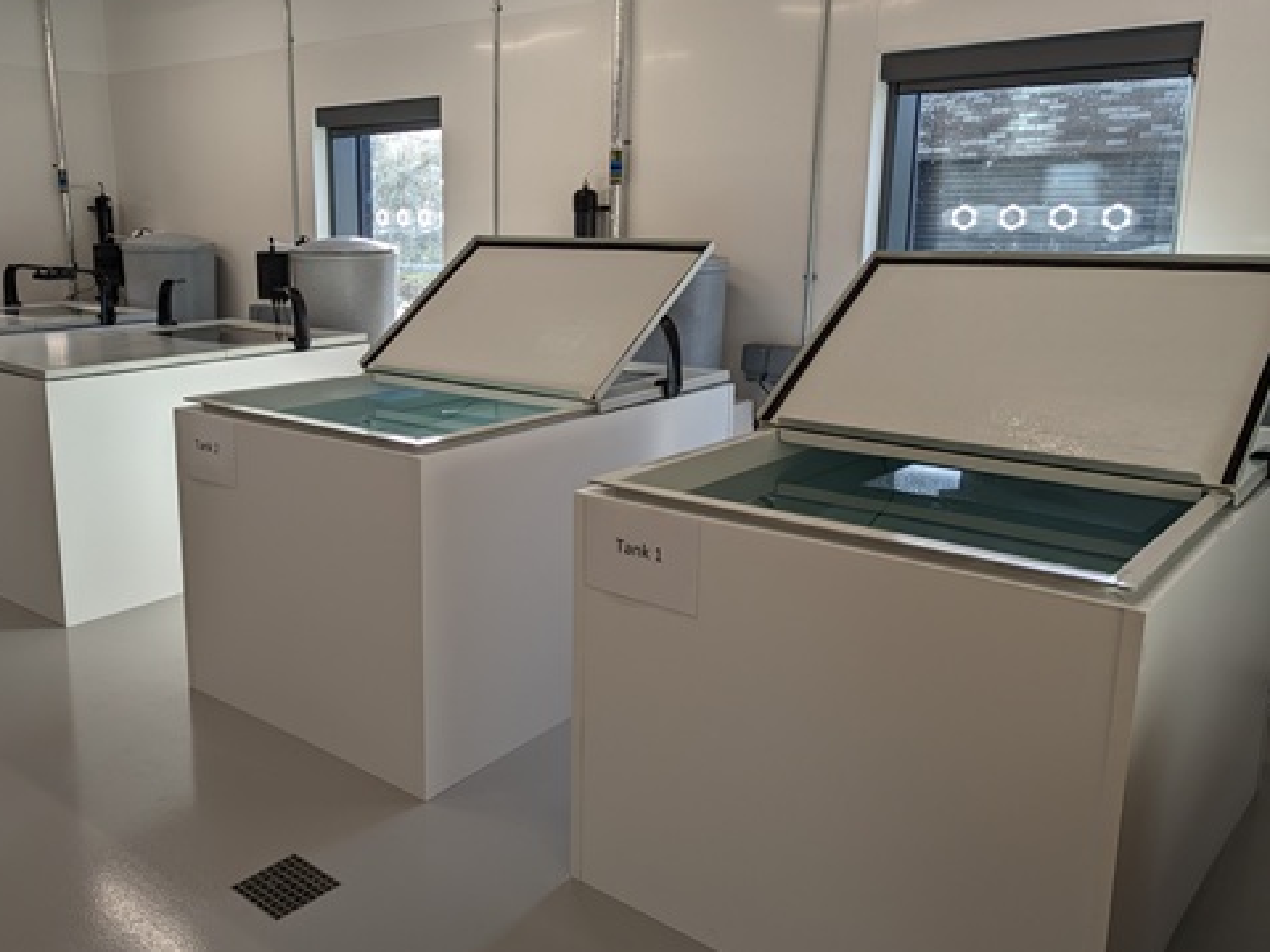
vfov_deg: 46.8
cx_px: 479
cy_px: 444
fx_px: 1101
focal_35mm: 30
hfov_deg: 59.2
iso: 47
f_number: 1.85
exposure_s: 1/205
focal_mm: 6.81
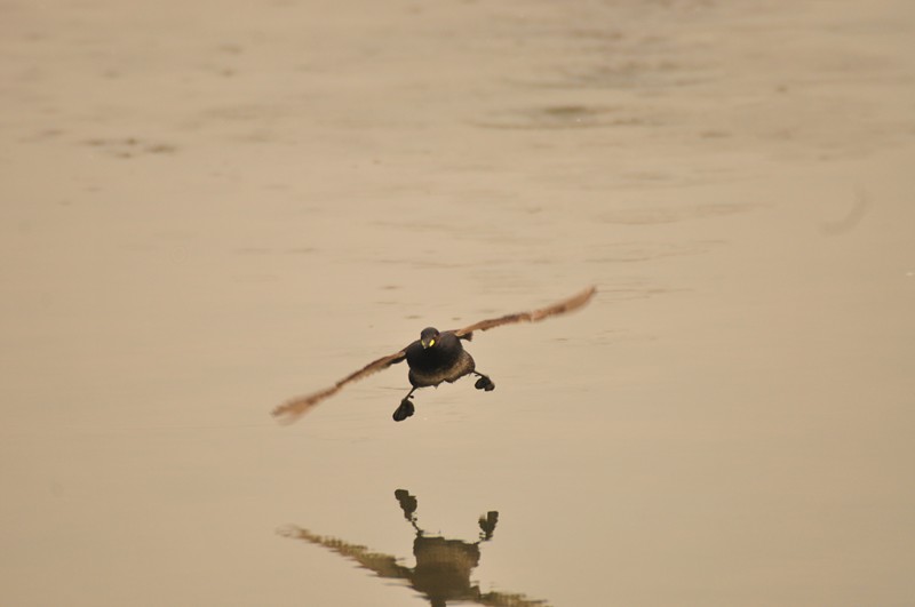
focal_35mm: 750
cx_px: 458
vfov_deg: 1.8
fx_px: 19035
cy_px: 304
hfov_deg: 2.8
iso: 360
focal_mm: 500
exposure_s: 1/640
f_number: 6.3
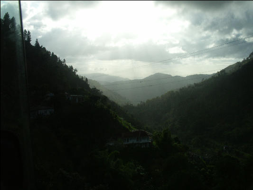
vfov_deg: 38.7
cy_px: 95
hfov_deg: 50.1
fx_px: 270
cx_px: 126
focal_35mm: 37
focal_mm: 9.69
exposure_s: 1/500
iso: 100
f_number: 8
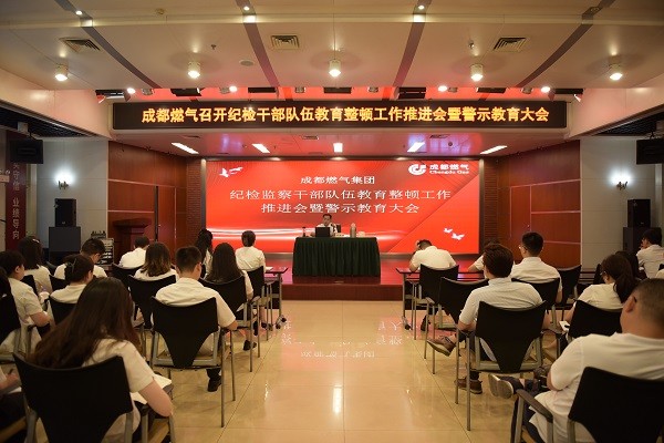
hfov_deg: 73.7
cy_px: 222
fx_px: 443
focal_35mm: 24
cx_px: 332
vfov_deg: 53.1
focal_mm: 24
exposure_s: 1/80
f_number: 2.8
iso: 800
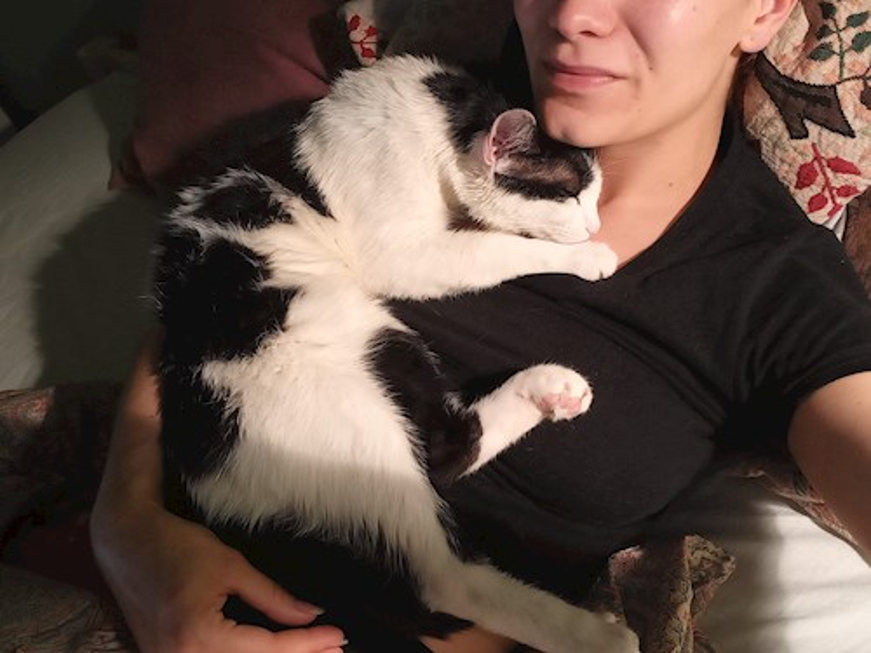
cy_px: 326
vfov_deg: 45.4
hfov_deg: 58.4
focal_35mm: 31
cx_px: 436
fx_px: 780
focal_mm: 3.75
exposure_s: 1/25
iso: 500
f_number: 2.2
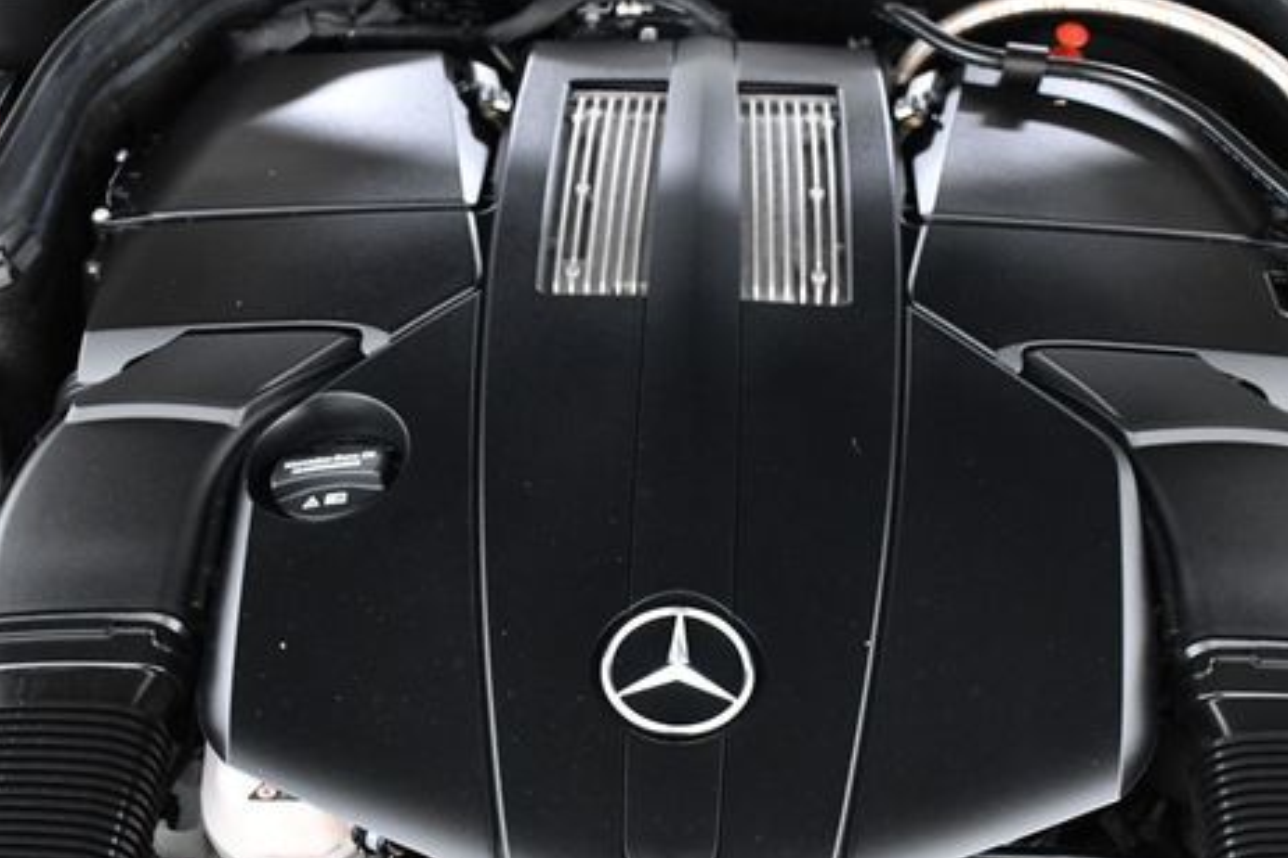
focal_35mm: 54
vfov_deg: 25.0
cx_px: 711
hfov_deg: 36.8
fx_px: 1932
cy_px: 515
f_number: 4
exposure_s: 1/60
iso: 2500
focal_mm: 26
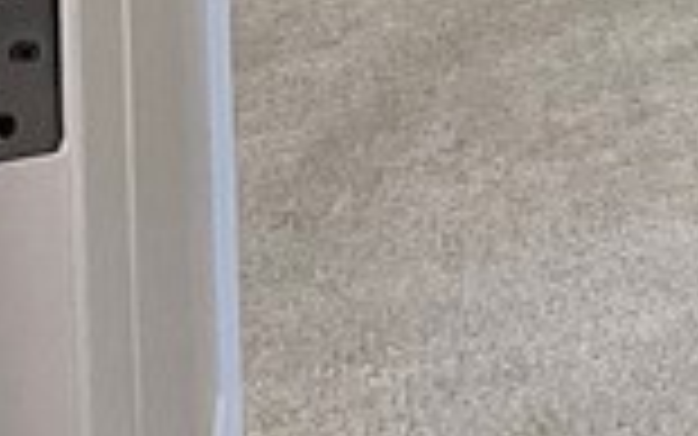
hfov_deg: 10.4
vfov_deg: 5.7
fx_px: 3463
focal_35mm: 182
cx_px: 1468
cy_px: -1569
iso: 100
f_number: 1.5
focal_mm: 5.7
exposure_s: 1/60
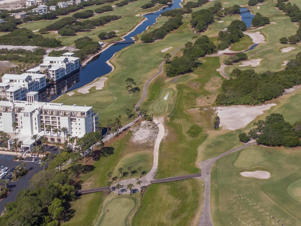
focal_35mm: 44
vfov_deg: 32.6
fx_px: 382
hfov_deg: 42.0
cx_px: 216
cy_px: 76
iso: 102
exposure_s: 1/1250
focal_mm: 4.5
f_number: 2.8
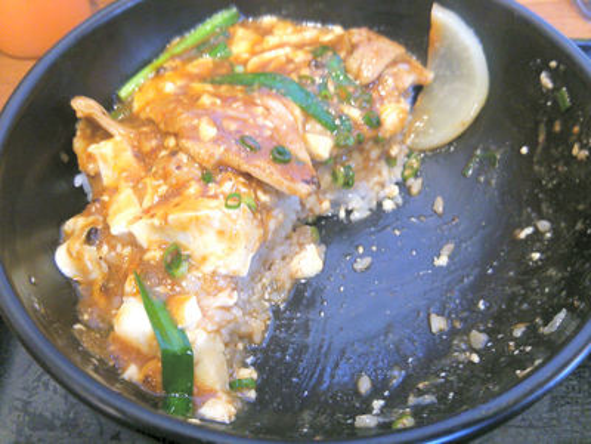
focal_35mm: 30
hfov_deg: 60.0
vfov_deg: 46.8
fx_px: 512
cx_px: 296
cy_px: 222
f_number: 1.94
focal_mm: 4.06
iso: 160
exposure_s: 1/42
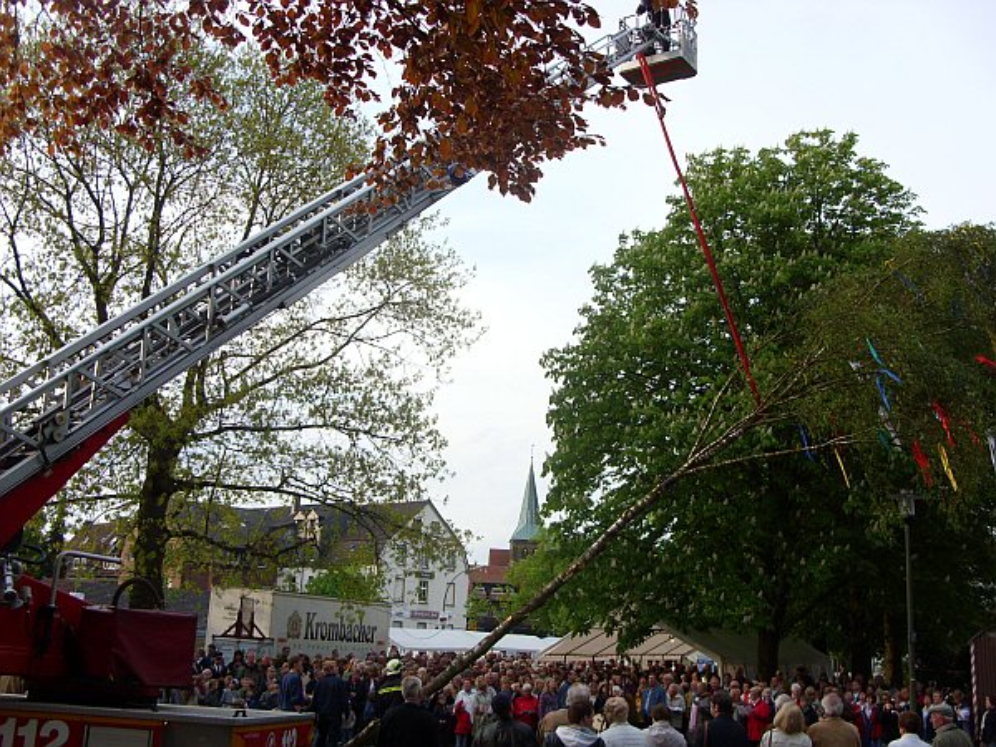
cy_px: 374
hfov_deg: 49.0
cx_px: 498
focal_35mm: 38
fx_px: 1093
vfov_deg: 37.7
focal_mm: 6.3
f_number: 2.8
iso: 50
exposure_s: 1/353
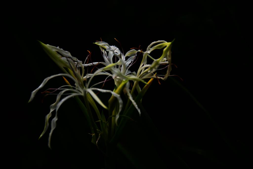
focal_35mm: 125
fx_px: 879
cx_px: 126
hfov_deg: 16.4
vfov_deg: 11.0
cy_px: 84
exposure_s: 1/1600
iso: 400
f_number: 5.6
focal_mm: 125
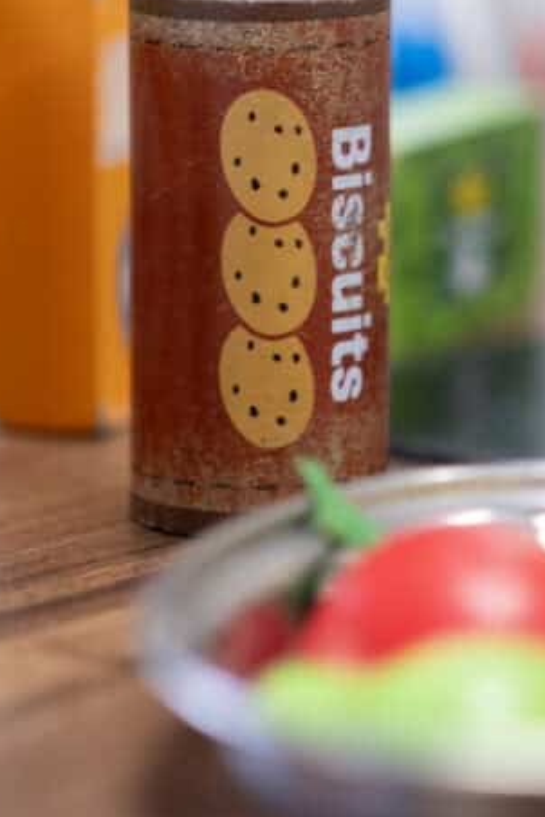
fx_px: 4314
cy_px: 303
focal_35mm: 190
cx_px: 183
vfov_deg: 10.8
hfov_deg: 7.2
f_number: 1.6
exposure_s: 1/125
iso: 500
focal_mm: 56
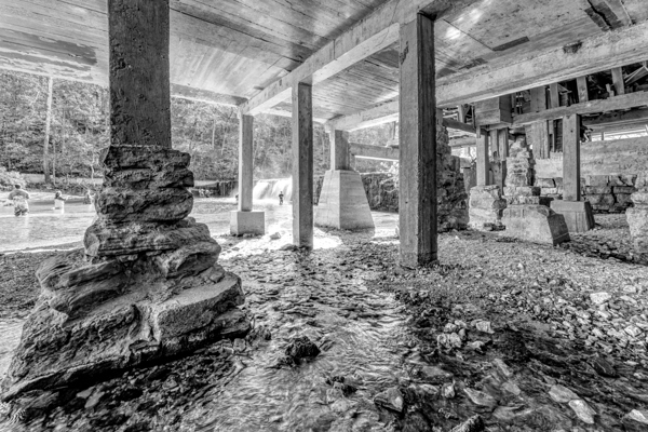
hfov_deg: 104.3
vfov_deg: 81.2
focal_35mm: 14
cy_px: 216
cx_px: 324
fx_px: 252
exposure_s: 1/13
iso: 50
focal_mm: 14
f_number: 11
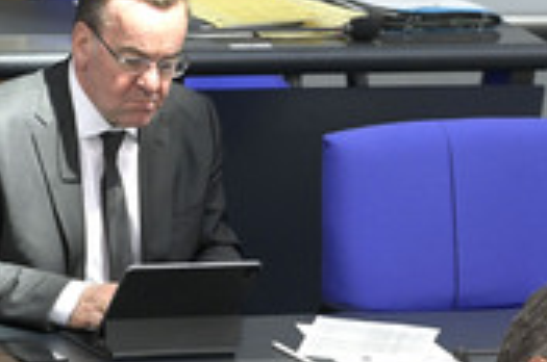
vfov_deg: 2.1
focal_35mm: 645
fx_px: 9782
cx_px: 477
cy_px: 421
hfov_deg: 3.2
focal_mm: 250
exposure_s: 1/400
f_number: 6.3
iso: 6400
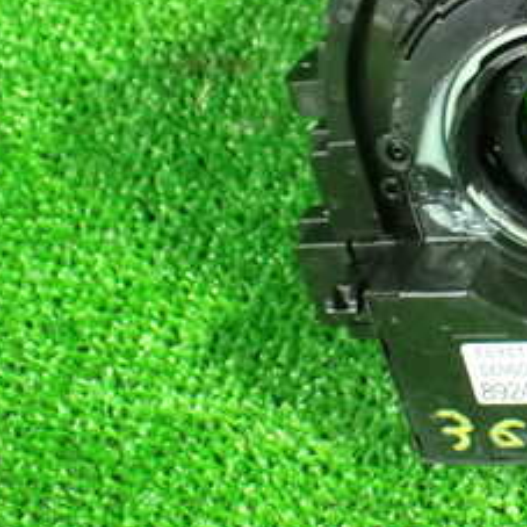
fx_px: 1206
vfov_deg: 24.5
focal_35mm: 70
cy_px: 174
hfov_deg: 23.1
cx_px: 587
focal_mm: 5.4
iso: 1600
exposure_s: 1/30
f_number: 2.3
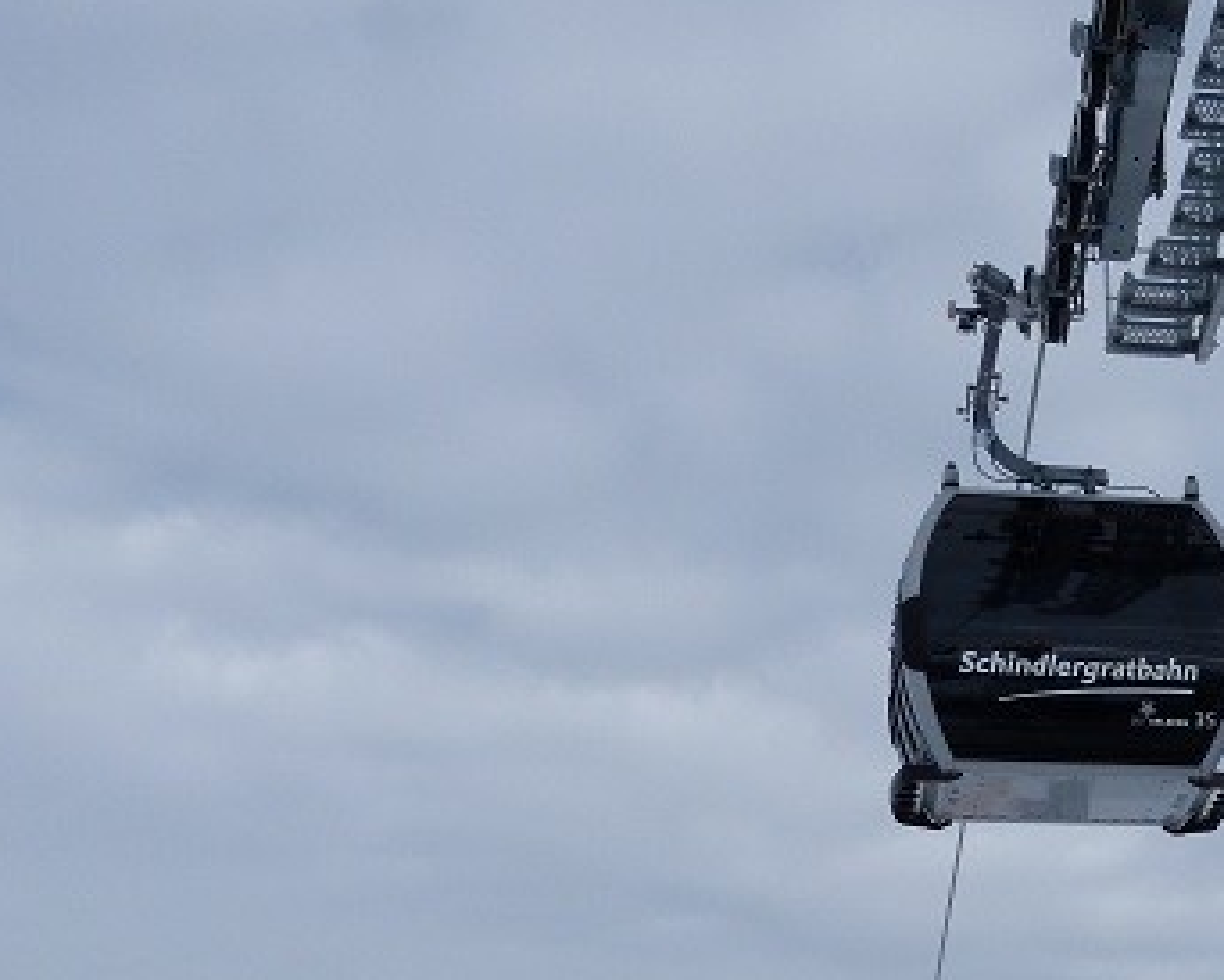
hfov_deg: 30.5
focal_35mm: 57
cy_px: 765
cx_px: 1242
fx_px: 2066
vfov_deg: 26.3
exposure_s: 1/1600
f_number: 4
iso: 100
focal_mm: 4.5
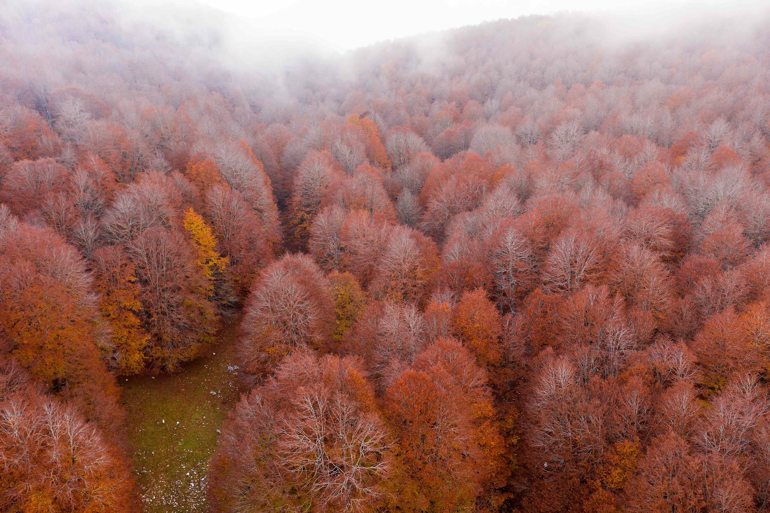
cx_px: 385
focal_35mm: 28
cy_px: 256
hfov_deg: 65.5
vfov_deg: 46.4
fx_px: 599
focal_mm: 10.26
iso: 100
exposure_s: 1/50
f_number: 3.5
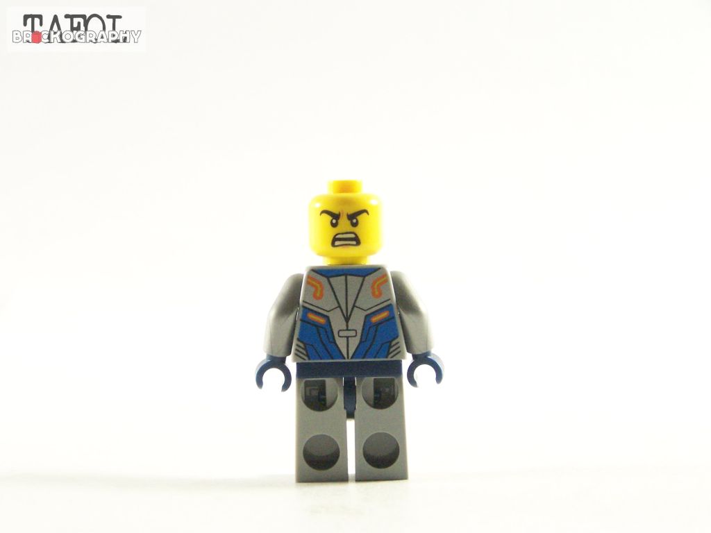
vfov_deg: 18.0
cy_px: 266
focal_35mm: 82
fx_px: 1684
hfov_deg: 23.8
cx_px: 356
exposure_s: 1/60
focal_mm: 13.7
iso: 400
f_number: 3.2
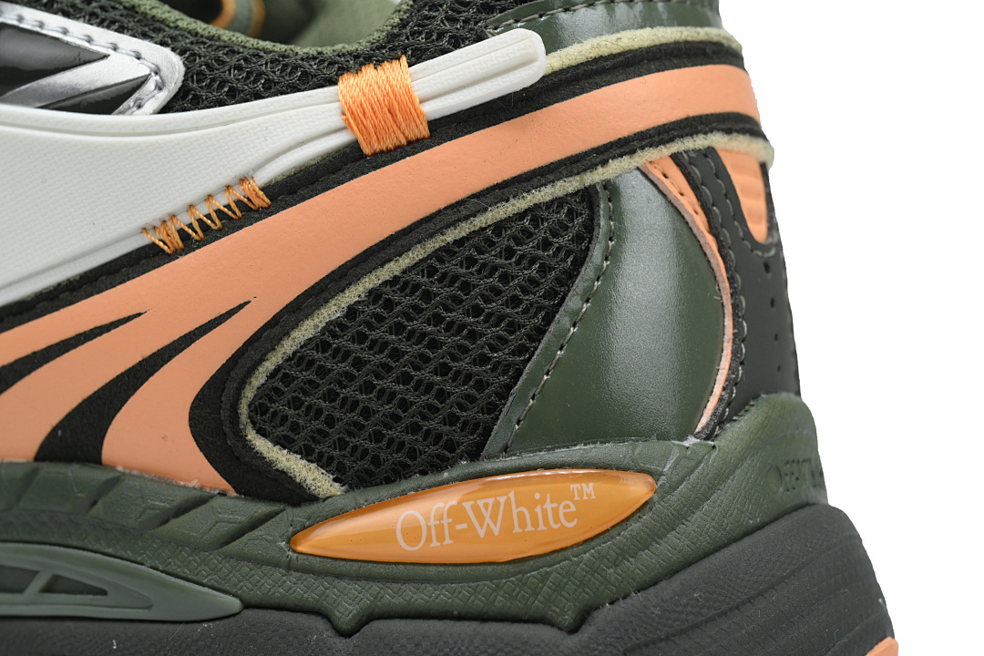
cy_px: 328
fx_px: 2350
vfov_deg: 15.9
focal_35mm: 86
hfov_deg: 23.6
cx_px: 492
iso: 800
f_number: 13
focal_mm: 86
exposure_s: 1/100
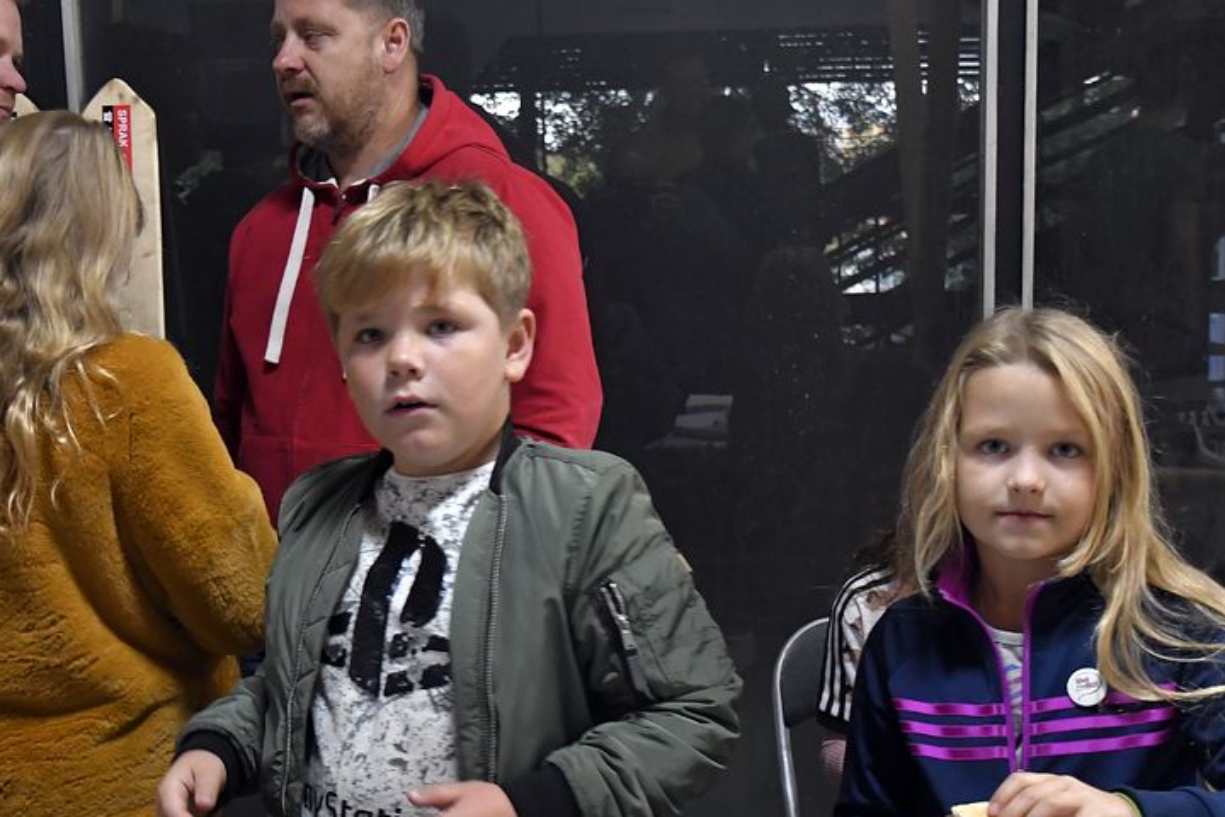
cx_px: 434
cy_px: 519
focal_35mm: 55
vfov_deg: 24.5
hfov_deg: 36.0
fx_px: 1871
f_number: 4
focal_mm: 22
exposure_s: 1/60
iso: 4000
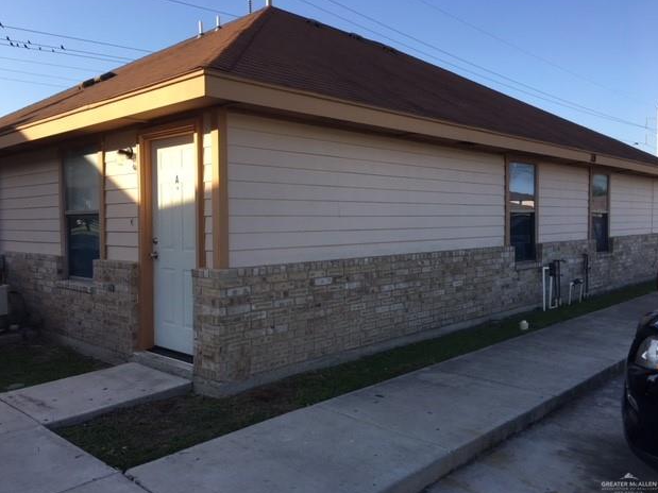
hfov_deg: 60.0
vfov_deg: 46.8
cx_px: 322
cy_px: 243
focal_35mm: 30
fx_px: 570
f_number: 2.2
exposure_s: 1/615
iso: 25
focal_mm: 4.15
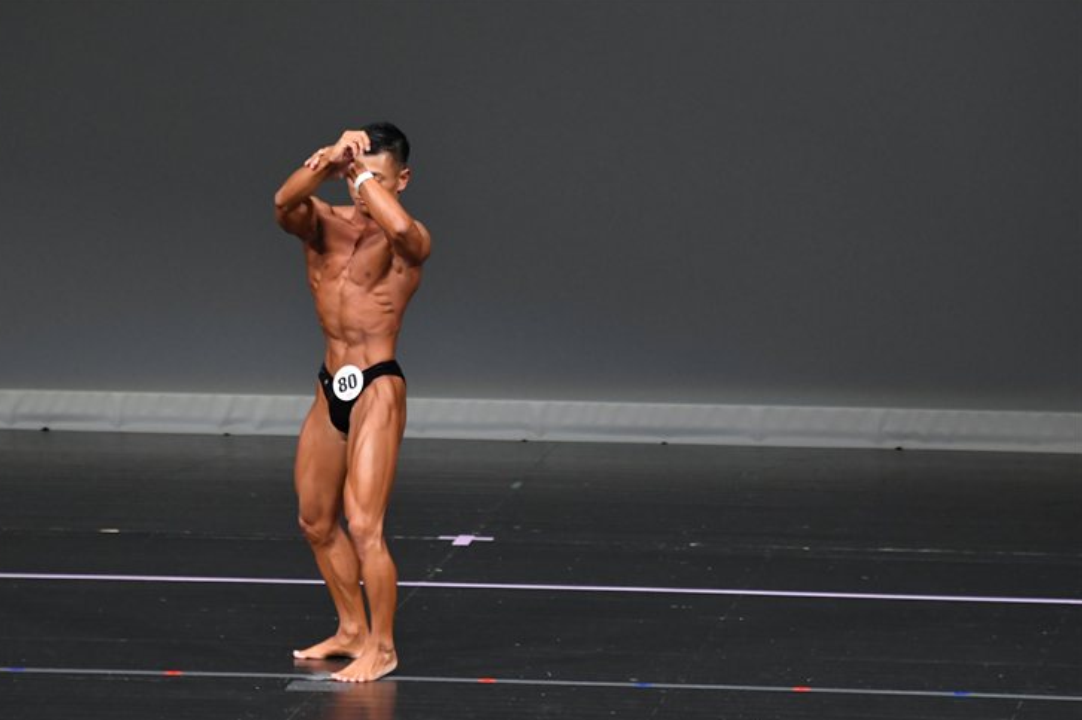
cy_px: 376
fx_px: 10094
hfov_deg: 6.1
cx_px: 507
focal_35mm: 336
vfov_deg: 4.1
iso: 4000
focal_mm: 210
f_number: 5.6
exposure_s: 1/400
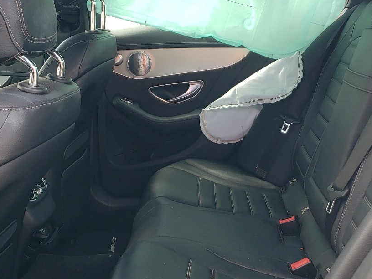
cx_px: 170
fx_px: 548
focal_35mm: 51
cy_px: 171
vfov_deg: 28.5
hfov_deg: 37.5
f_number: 1.5
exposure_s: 1/312
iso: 50
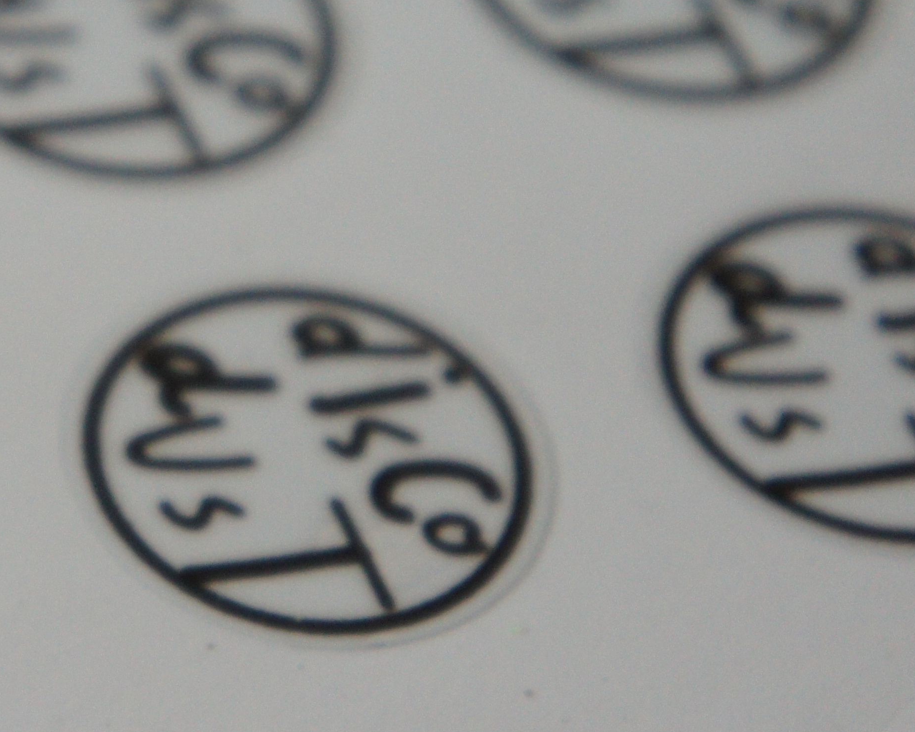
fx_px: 5231
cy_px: 416
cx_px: -85
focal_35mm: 193
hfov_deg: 9.9
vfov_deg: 8.0
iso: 1600
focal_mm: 55
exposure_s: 1/100
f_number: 5.6
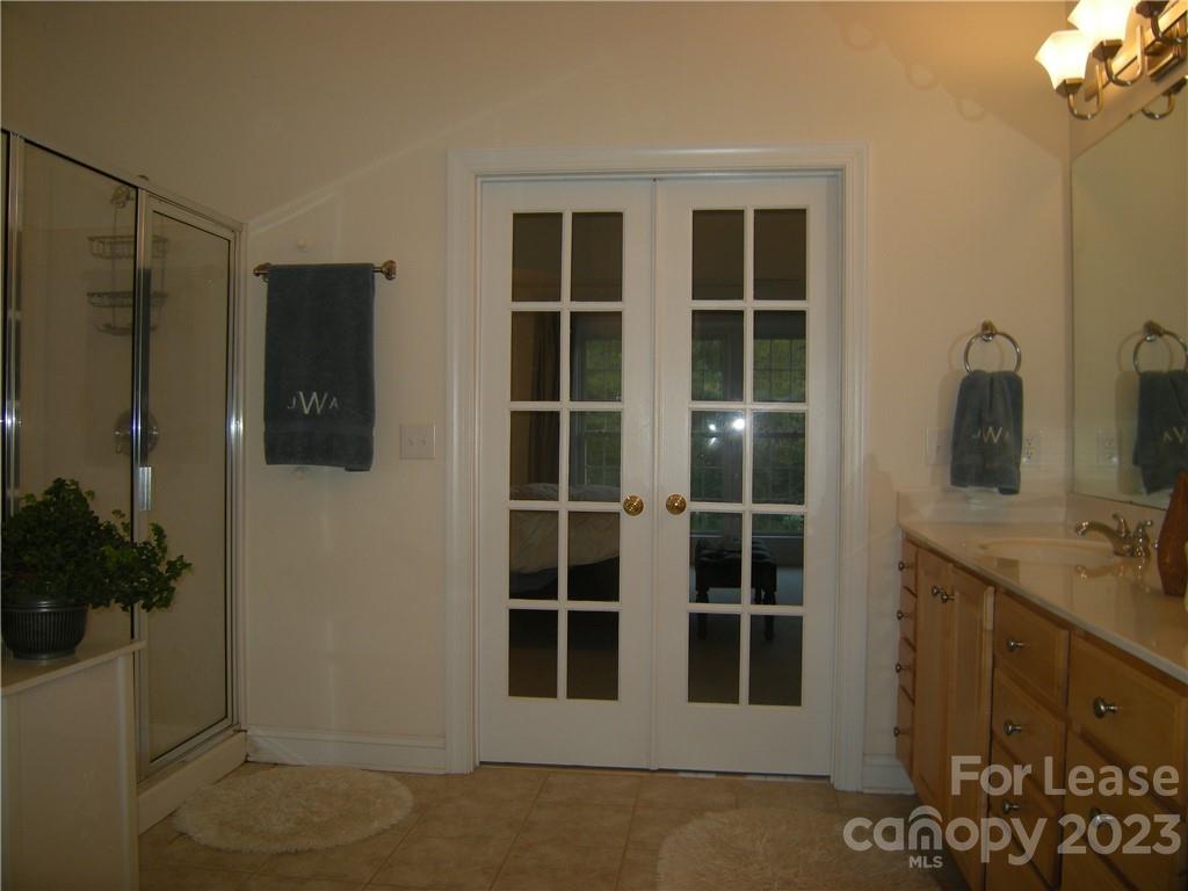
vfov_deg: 49.7
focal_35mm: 28
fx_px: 961
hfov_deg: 63.4
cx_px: 594
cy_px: 446
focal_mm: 4.7
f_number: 2.8
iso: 64
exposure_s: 1/59.8
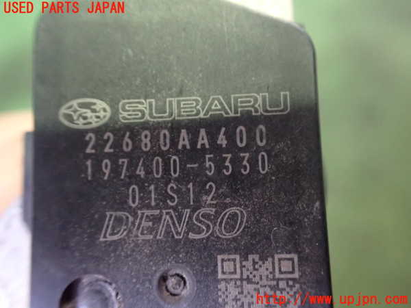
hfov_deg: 60.0
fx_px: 356
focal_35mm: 30
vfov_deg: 46.8
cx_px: 206
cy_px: 154
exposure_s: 1/30
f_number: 2.3
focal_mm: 5.4
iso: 1250
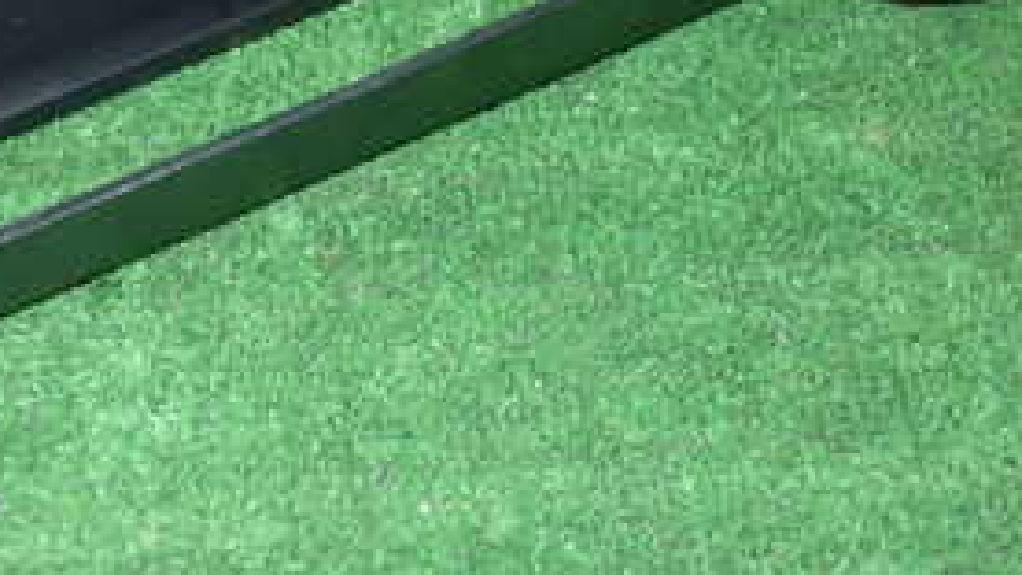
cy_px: -125
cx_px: 343
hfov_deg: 24.9
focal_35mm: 85
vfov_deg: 13.8
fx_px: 2304
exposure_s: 1/40
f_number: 7.1
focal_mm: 6.37
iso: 800
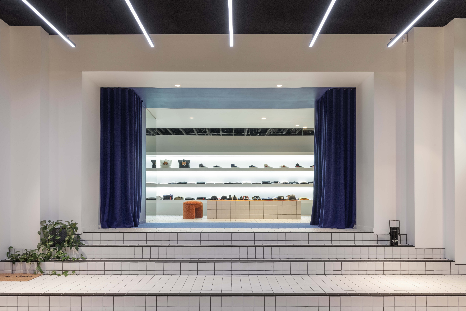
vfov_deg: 42.3
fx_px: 401
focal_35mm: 31
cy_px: 156
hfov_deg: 60.3
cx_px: 233
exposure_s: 1/4
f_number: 13
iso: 200
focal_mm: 31
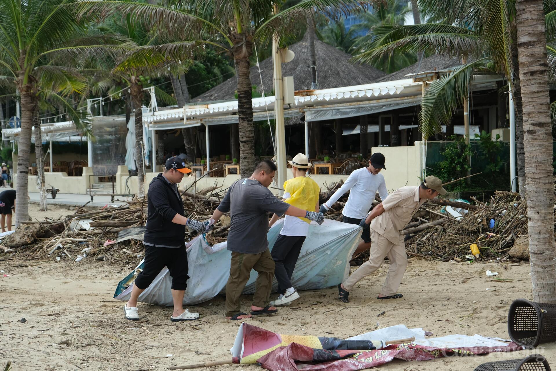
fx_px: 911
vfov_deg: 23.0
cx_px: 278
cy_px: 186
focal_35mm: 59
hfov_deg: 33.9
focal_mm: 39.3
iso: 160
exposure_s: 1/680
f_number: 4
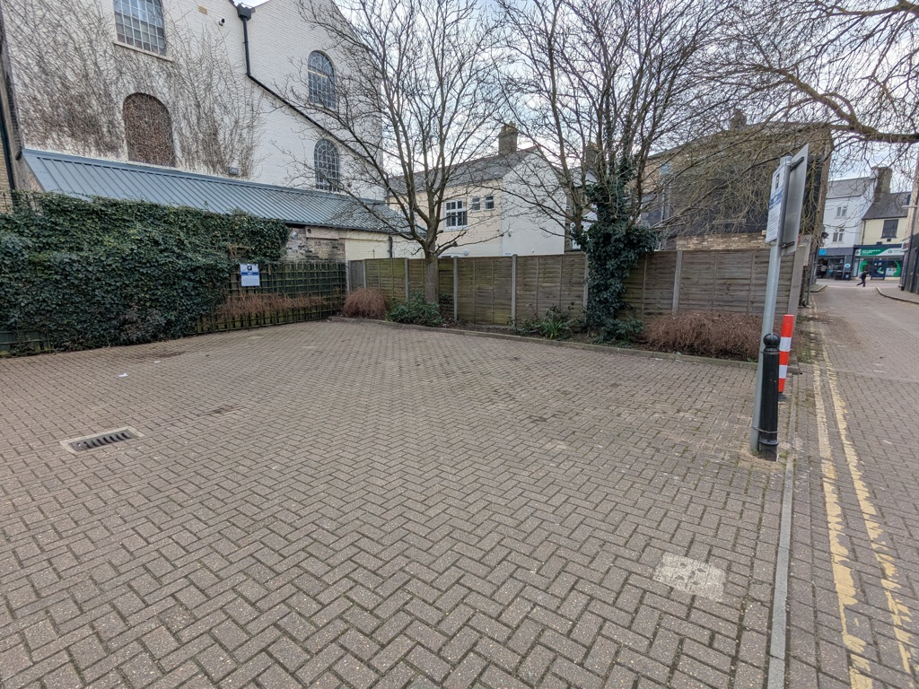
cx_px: 460
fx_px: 425
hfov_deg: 94.5
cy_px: 344
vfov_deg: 78.1
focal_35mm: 16
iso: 44
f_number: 2.2
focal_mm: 2.35
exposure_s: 1/1256
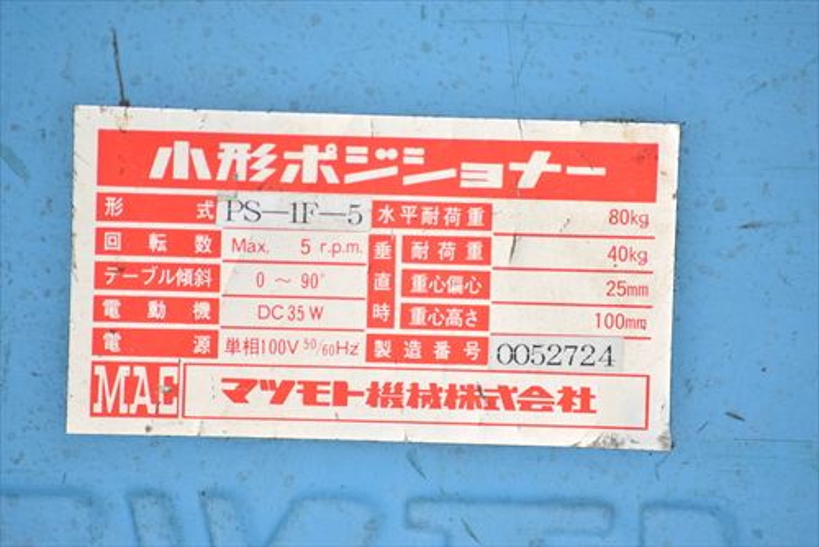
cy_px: 274
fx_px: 10243
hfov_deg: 4.6
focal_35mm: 450
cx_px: 410
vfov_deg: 3.1
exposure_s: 1/2500
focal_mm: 300
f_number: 6.3
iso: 1250
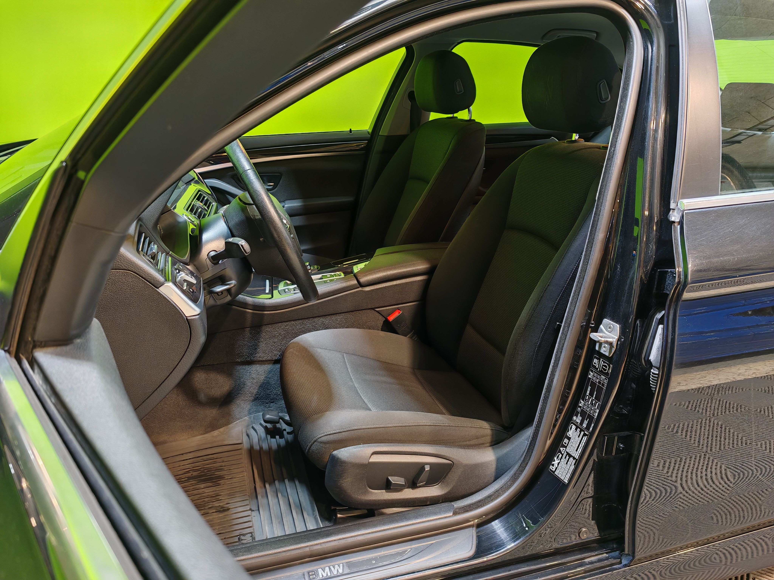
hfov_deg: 65.3
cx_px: 387
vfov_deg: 51.4
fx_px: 604
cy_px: 290
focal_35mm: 27
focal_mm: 6.83
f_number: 1.4
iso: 80
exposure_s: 1/50
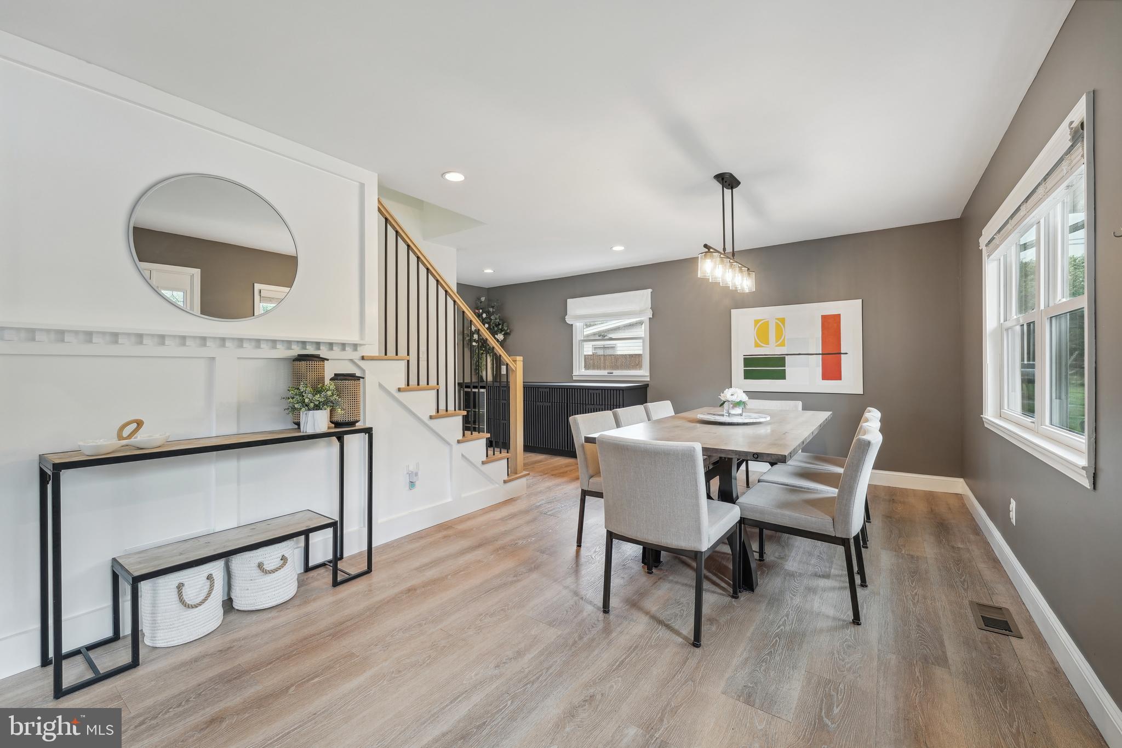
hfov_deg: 104.3
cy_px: 374
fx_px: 436
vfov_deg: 81.2
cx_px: 561
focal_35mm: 14
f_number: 8
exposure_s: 1/10
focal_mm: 14
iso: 400
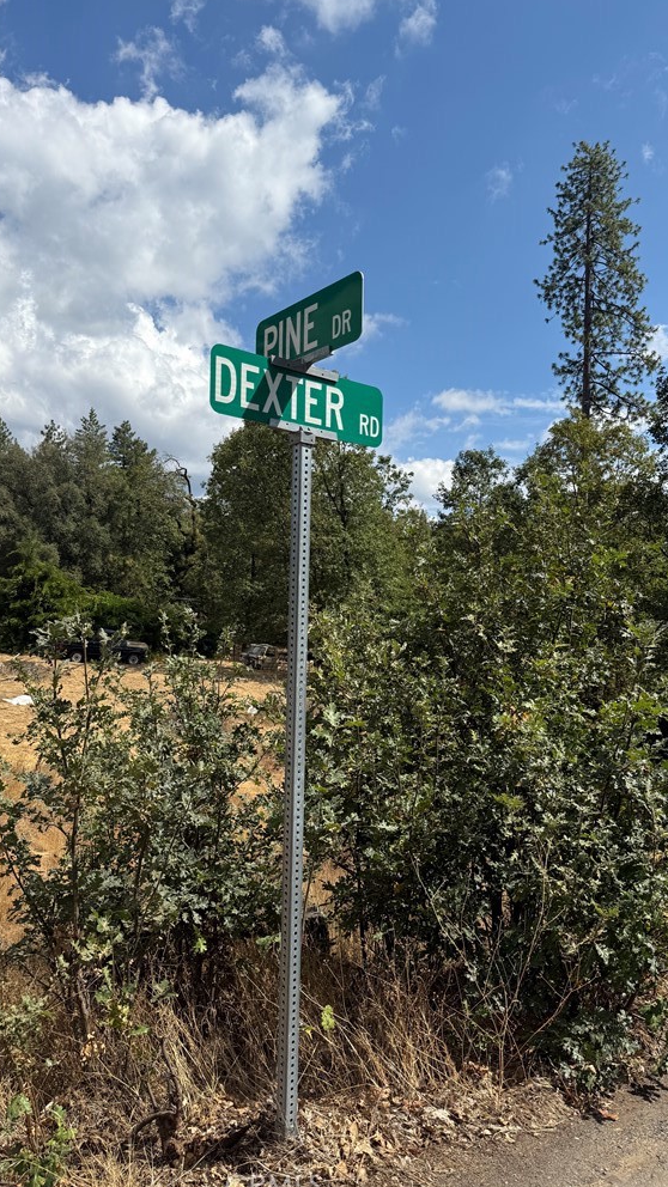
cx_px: 293
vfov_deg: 69.9
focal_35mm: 27
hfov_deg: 42.8
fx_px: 850
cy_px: 590
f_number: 1.78
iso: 80
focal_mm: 6.76
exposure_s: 1/5319
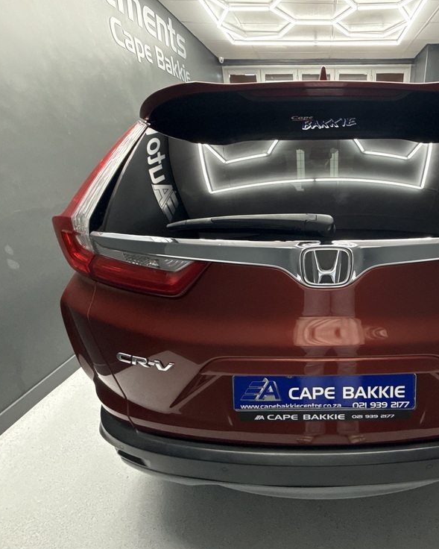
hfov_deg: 66.8
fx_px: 309
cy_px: 284
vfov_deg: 83.2
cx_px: 324
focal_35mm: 19
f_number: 2.2
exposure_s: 1/50
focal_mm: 2.22
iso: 400
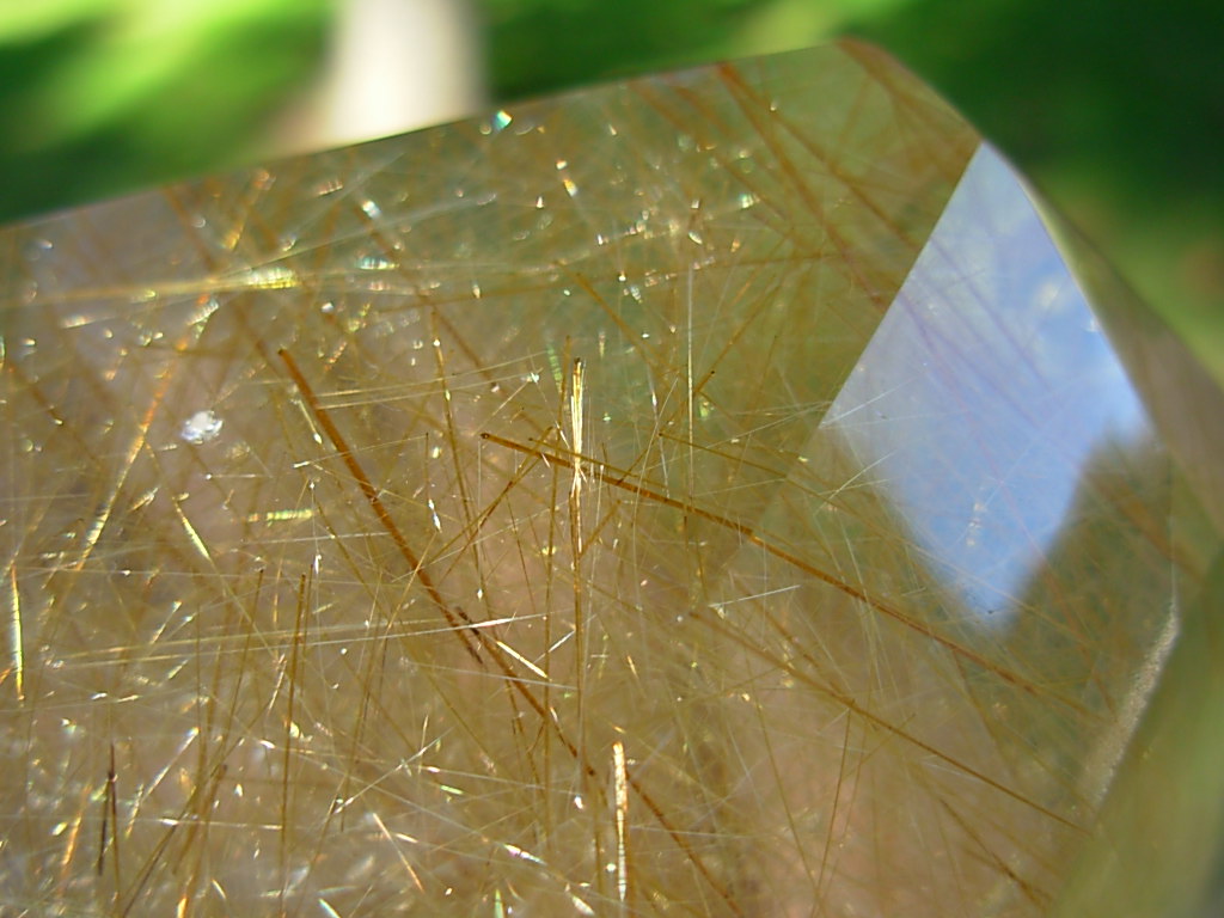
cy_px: 459
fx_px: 1344
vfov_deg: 37.7
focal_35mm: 38
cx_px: 612
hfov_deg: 49.0
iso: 50
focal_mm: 6.3
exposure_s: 1/128
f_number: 2.9
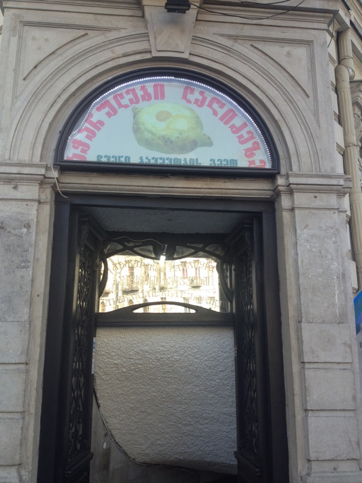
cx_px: 181
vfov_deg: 52.6
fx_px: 488
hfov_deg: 40.7
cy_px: 242
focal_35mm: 35
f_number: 2.4
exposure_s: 1/223
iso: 50
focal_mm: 4.28
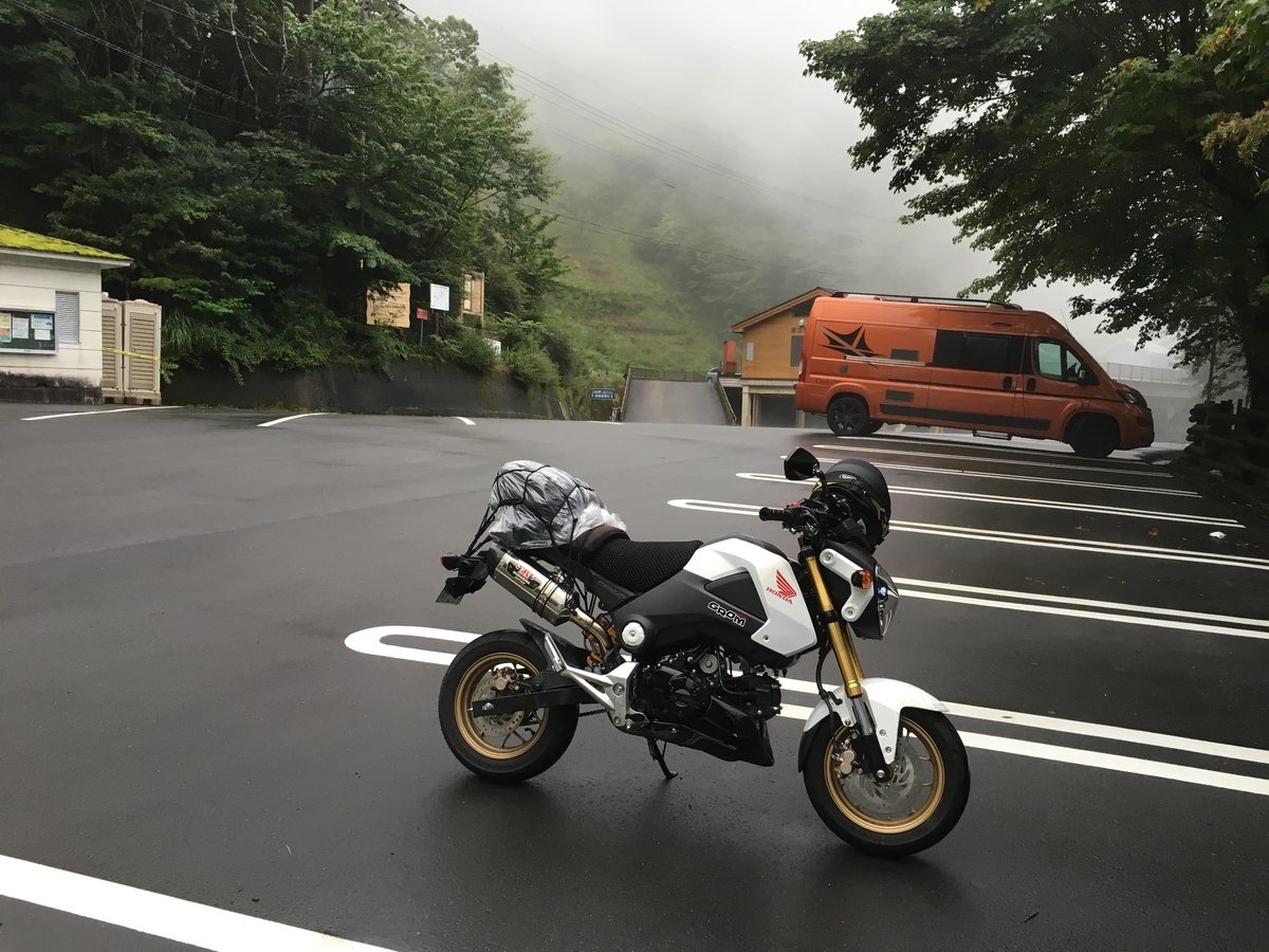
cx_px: 634
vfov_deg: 48.2
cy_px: 476
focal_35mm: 29
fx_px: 1063
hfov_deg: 61.7
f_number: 2.2
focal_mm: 4.15
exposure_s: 1/30
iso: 25
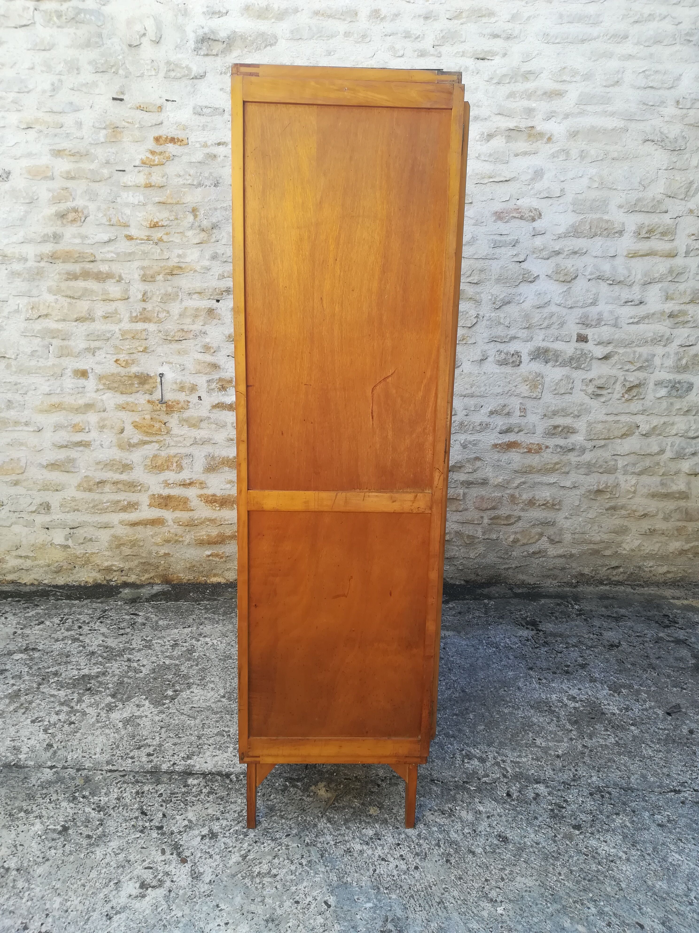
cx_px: 350
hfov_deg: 53.1
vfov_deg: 67.3
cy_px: 466
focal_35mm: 26
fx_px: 700
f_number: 2.2
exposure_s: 1/100
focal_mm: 3.83
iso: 50
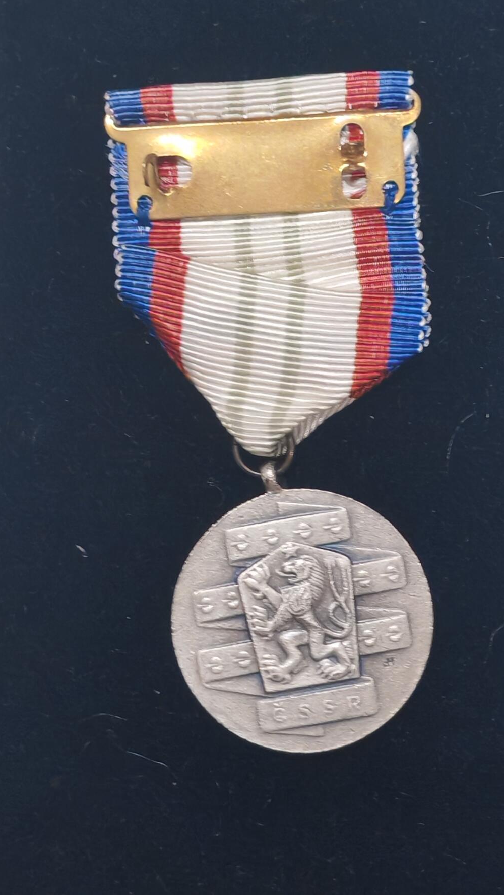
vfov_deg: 28.2
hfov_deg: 16.1
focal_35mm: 75
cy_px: 443
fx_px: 1782
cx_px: 305
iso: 800
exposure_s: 1/33
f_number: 1.95
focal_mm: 5.52
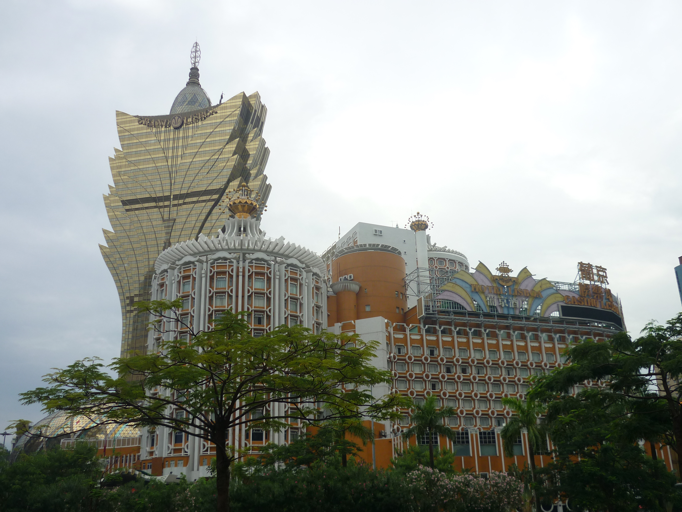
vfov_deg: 42.9
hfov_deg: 55.4
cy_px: 256
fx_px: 650
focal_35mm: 33
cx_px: 341
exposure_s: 1/320
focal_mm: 5.5
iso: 80
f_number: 2.8
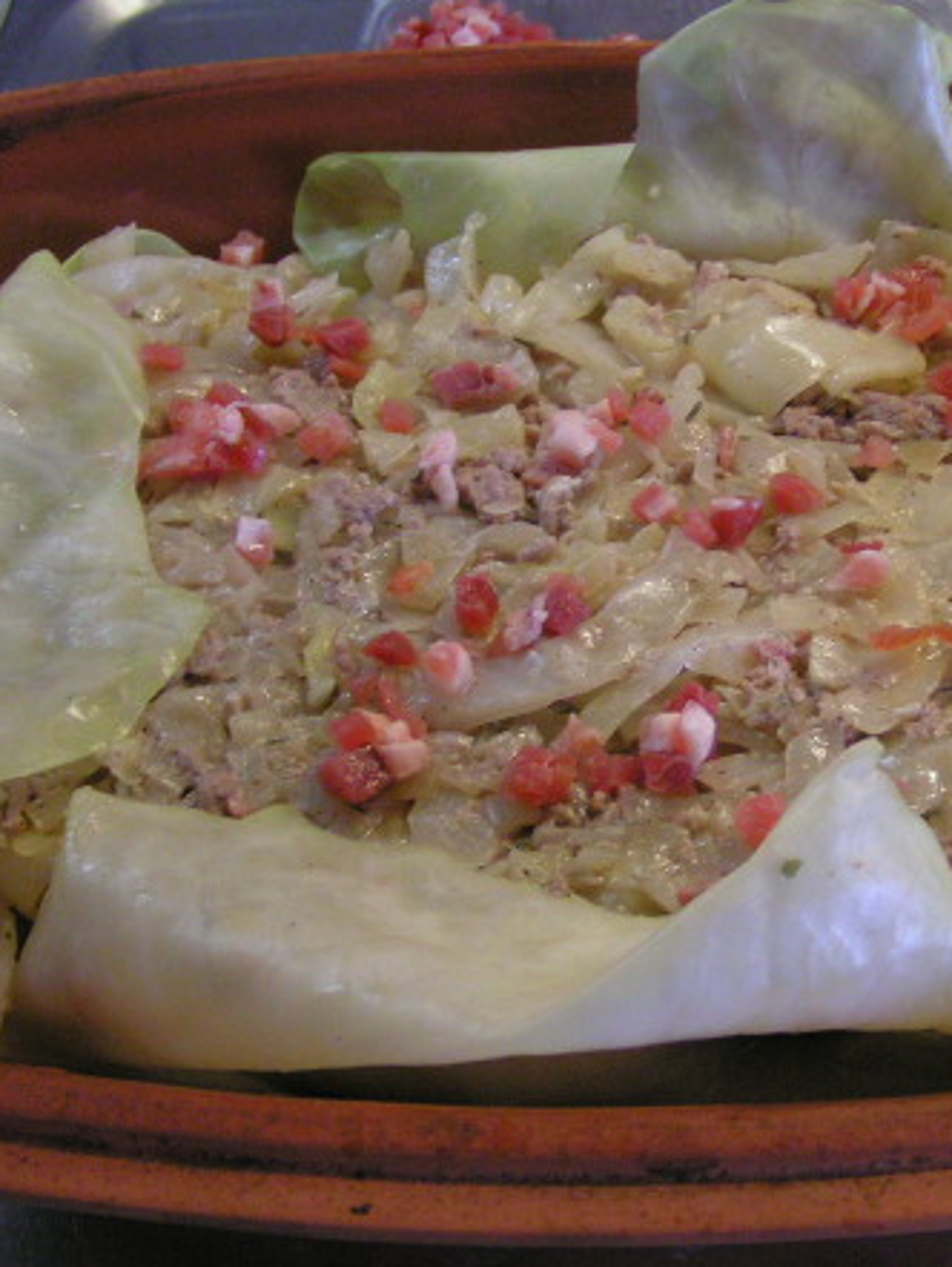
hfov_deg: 26.5
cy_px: 674
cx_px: 617
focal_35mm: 55
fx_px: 2015
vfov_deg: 34.9
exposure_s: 1/30
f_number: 2.8
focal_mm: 5.8
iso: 200
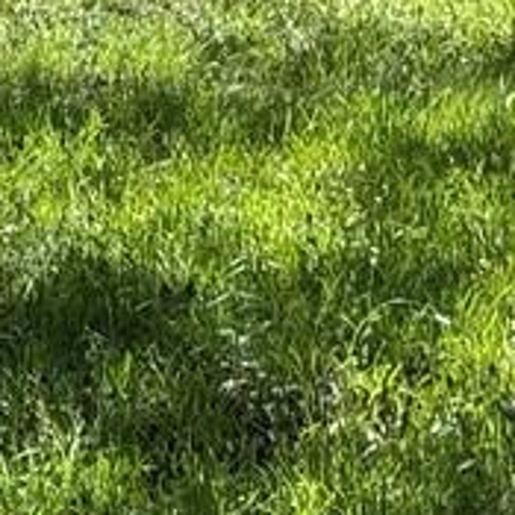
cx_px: -456
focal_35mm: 248
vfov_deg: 6.8
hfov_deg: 6.9
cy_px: -527
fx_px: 4174
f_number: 1.78
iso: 64
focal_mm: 6.76
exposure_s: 1/1242
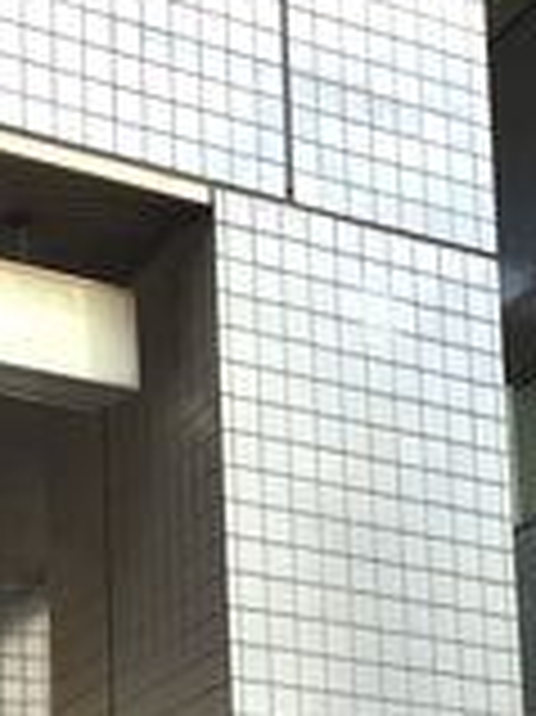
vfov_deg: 16.3
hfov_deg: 12.0
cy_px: 802
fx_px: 2419
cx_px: -293
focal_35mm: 117
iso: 32
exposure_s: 1/136
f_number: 2.2
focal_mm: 4.15
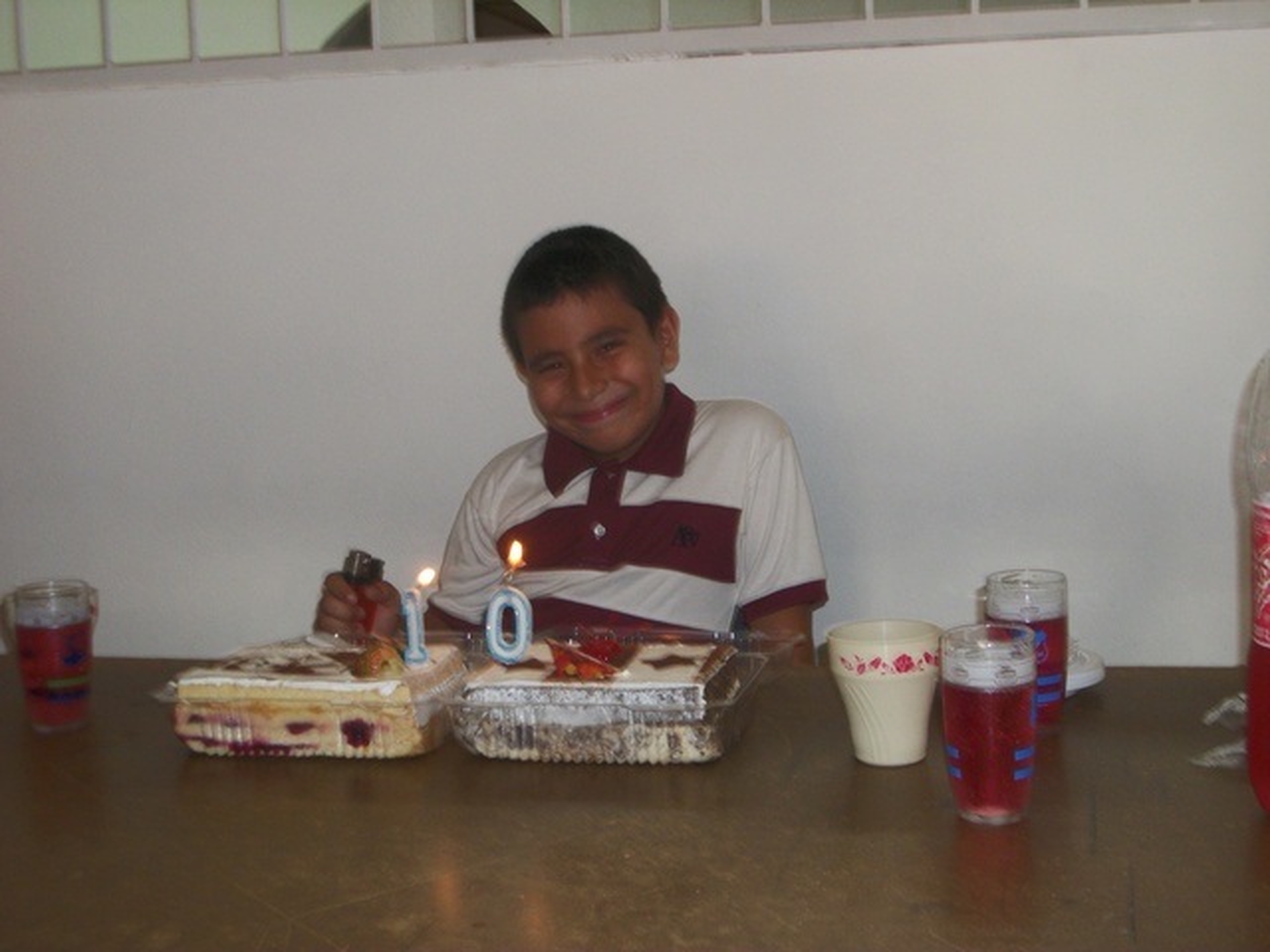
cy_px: 476
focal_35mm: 50
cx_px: 635
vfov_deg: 29.1
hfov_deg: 38.2
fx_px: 1834
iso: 160
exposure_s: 1/40
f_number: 3.6
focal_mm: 8.8
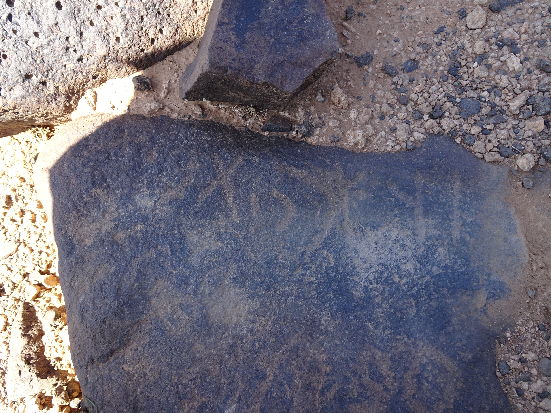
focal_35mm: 25
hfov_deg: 69.4
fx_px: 398
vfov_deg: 54.9
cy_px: 208
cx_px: 285
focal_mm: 4.1
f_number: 3.5
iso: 80
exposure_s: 1/200
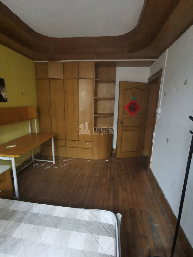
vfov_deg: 91.0
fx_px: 126
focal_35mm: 17
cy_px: 128
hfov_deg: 74.7
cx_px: 96
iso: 640
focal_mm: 2.26
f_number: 2.2
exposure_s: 1/16.7
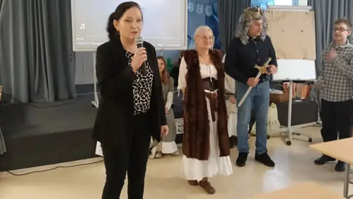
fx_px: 318
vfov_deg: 34.5
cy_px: 78
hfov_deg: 58.0
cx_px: 179
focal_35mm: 34
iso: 800
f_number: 1.8
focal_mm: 3.98
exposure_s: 1/33.3
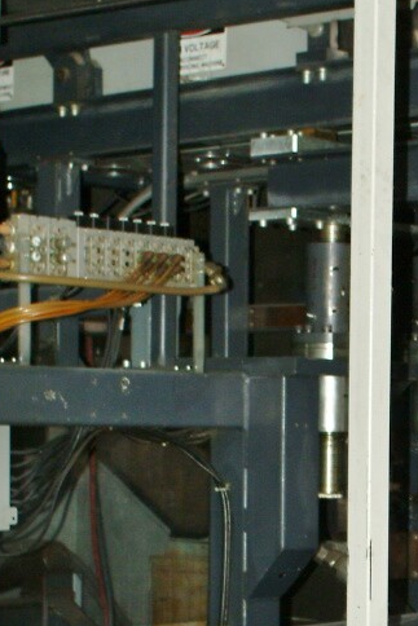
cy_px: 555
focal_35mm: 107
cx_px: 547
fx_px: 1862
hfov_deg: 12.4
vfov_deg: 18.8
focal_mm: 24
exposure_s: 1/60
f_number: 4
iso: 400
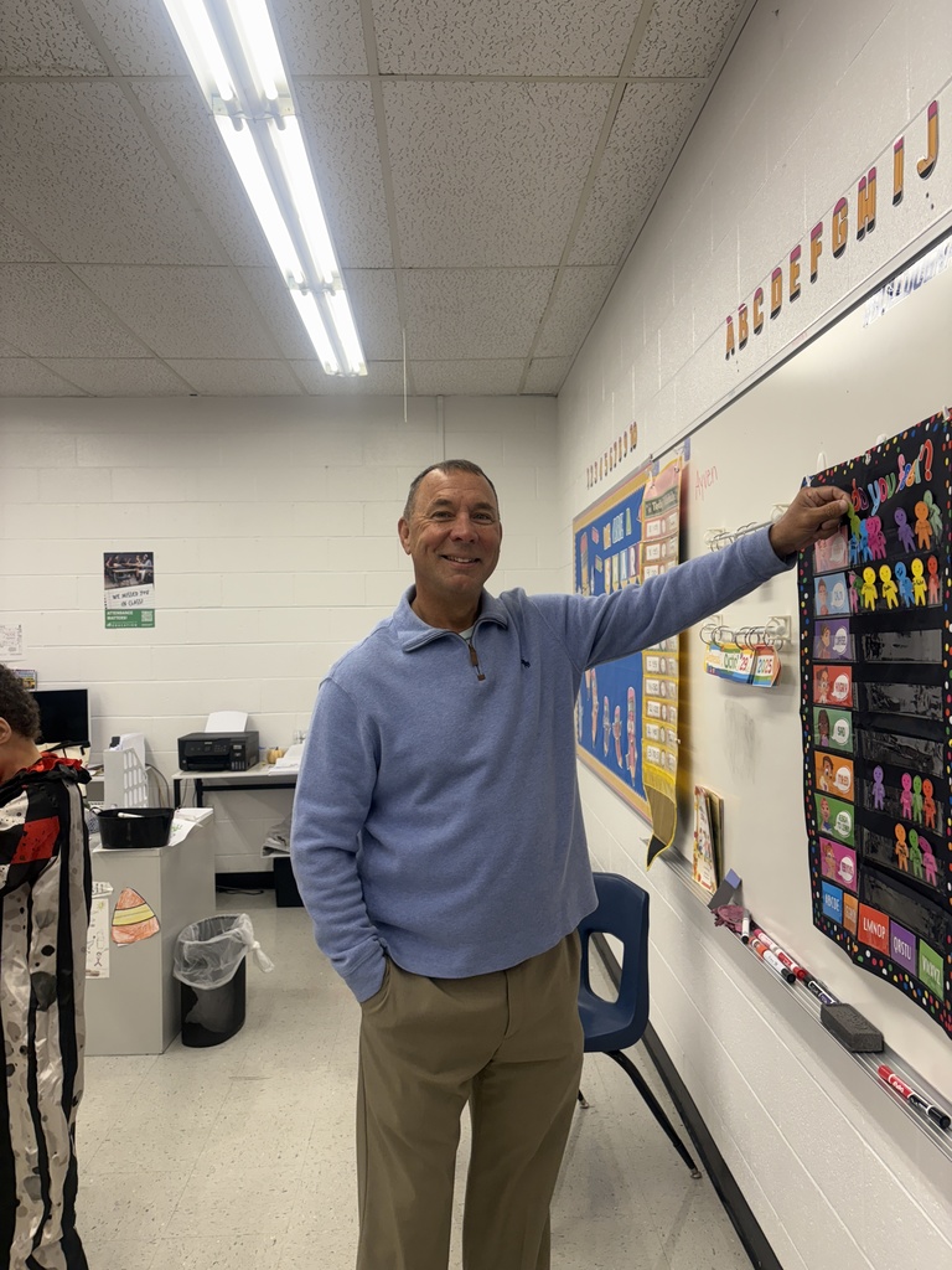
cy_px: 635
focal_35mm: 26
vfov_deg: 67.3
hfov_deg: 53.1
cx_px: 476
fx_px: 953
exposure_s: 1/120
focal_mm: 5.96
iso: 80
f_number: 1.6
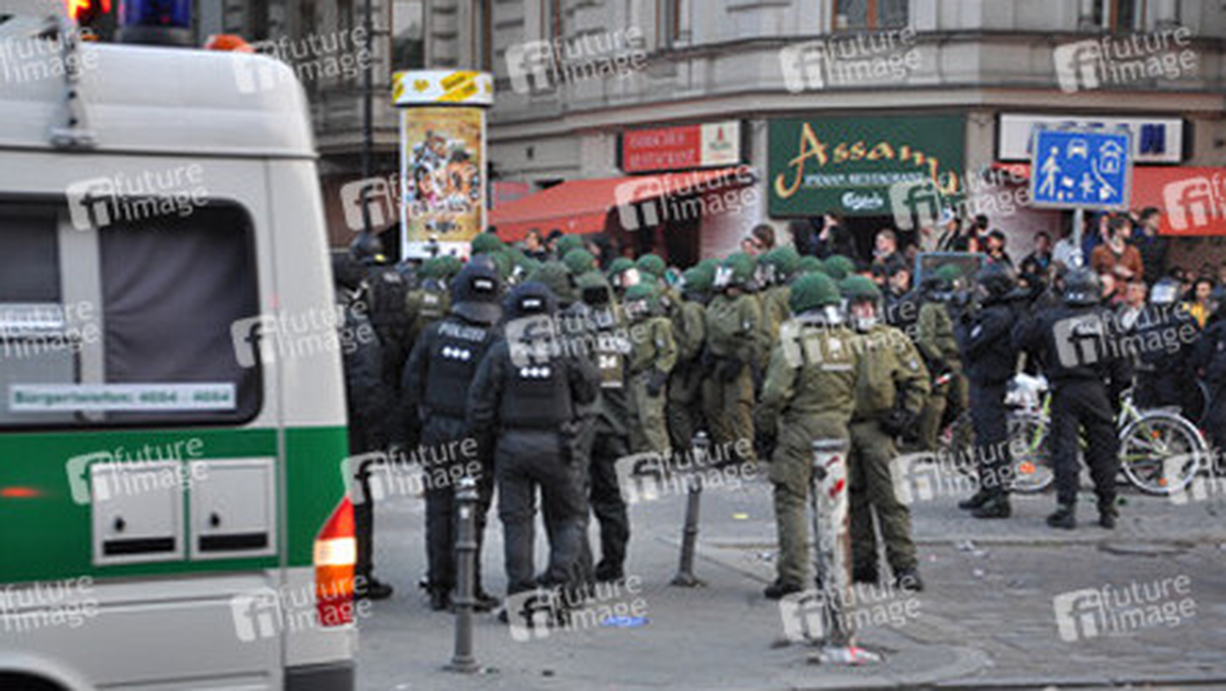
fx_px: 2472
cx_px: 613
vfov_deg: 15.9
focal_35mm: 76
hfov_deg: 27.9
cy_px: 403
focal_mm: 48
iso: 500
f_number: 4.8
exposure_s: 1/50
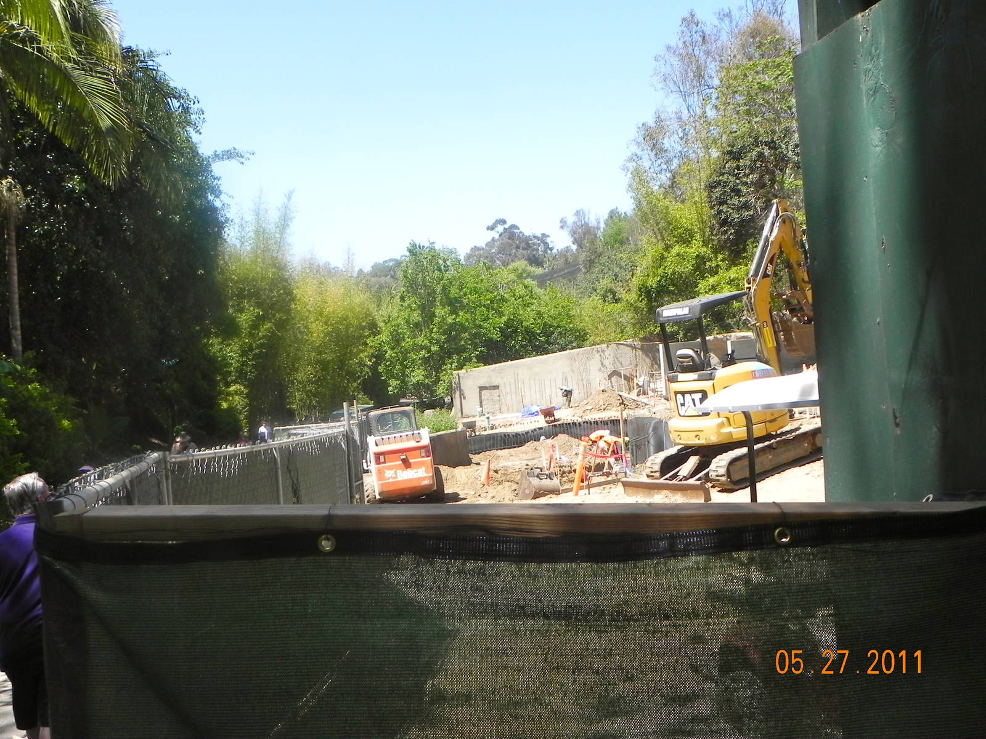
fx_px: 1054
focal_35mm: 37
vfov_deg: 38.7
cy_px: 370
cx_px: 493
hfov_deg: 50.1
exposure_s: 1/255
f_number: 5.6
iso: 160
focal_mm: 6.6
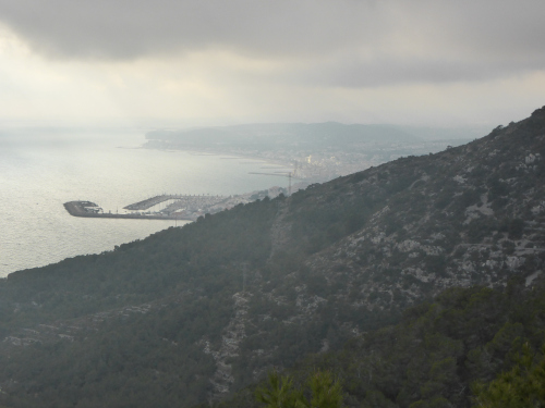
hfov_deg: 24.7
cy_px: 204
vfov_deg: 18.7
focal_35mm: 79
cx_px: 272
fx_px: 1244
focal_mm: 13.3
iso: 200
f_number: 5
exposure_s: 1/640
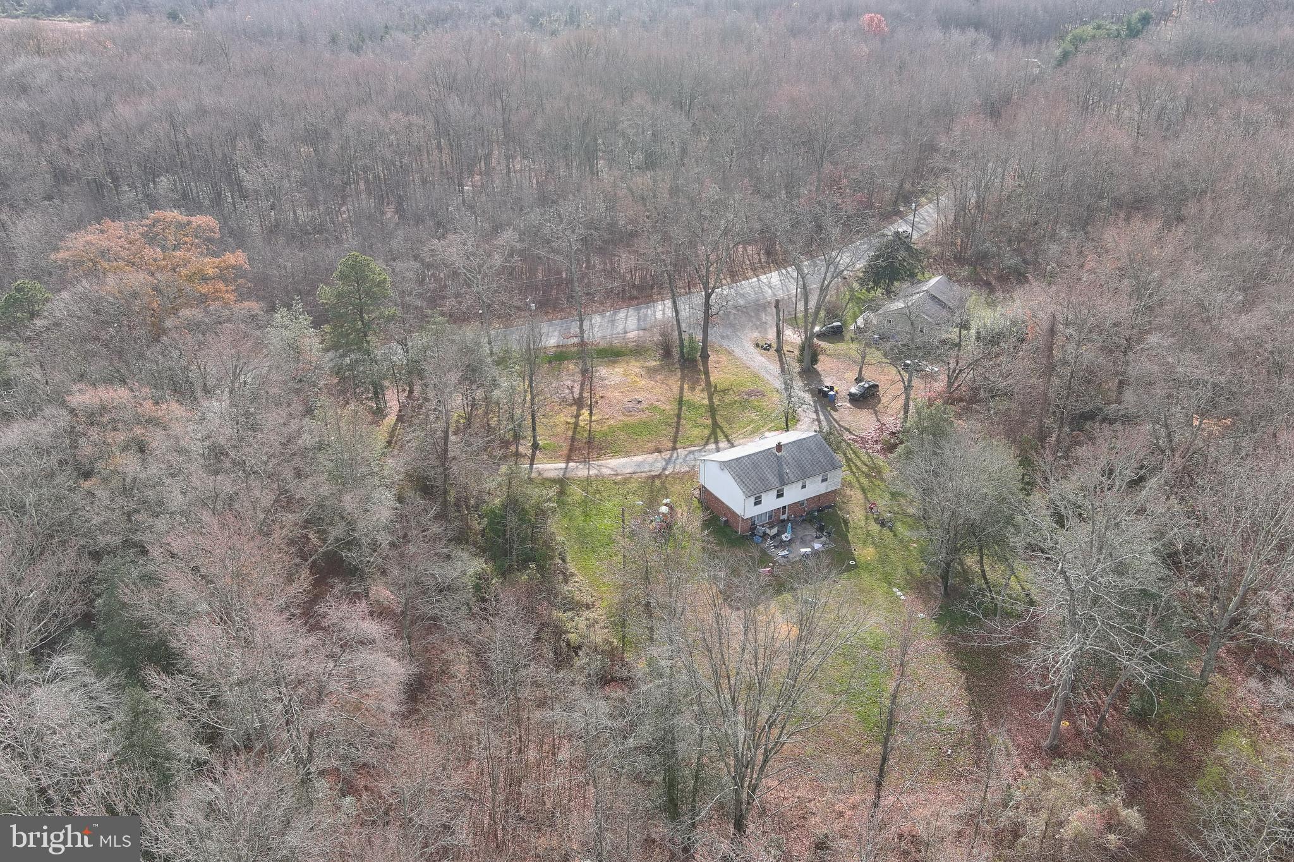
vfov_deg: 44.9
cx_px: 647
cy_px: 431
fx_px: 1042
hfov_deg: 63.7
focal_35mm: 29
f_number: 2.8
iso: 100
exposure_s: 1/320
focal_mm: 10.57
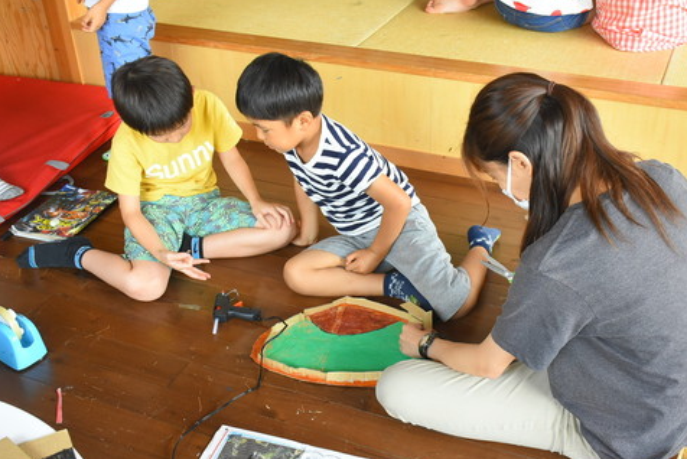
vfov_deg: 31.6
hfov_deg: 45.9
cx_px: 356
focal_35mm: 43
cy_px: 234
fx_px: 812
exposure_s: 1/160
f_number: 6.3
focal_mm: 27
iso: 1250
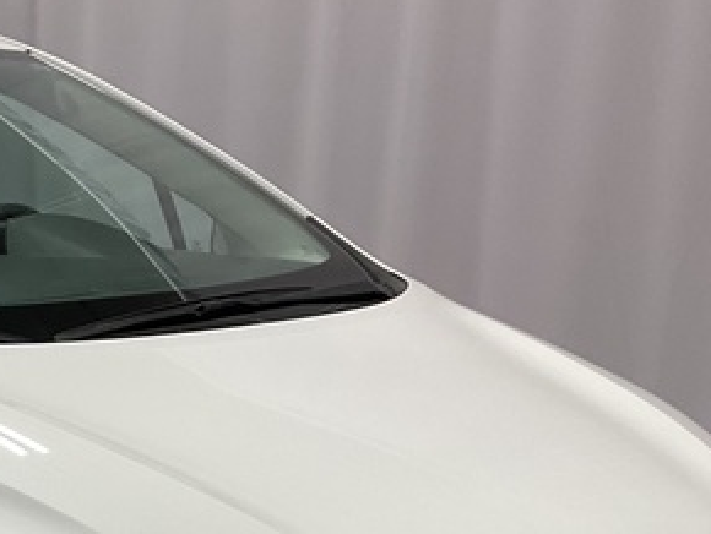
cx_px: -113
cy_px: 593
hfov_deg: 19.4
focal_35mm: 96
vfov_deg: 15.0
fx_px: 1973
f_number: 1.8
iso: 64
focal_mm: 3
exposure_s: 1/120
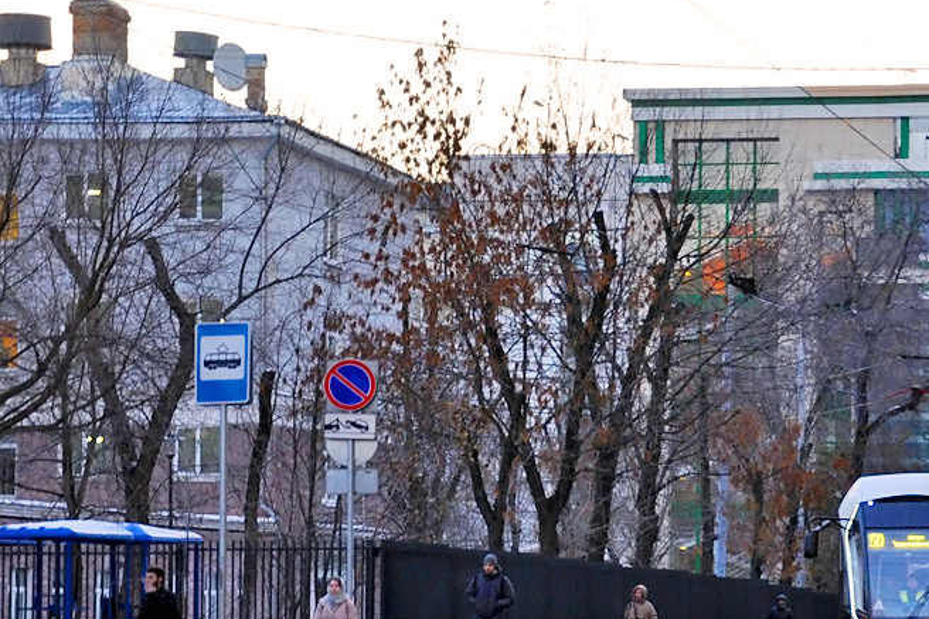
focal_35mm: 128
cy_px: 392
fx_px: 3302
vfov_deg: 10.7
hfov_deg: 15.7
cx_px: 969
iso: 400
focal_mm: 40
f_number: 4.5
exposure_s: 1/200
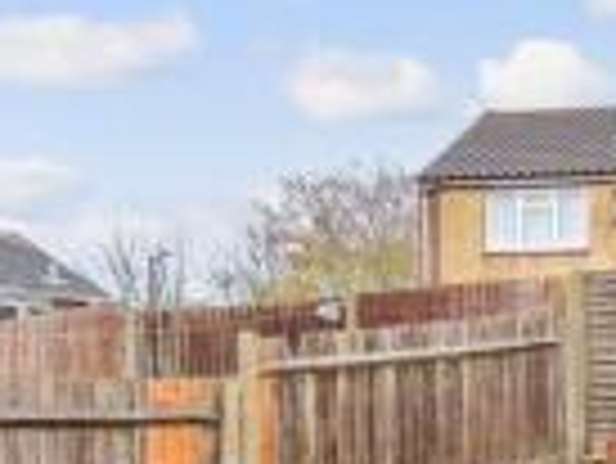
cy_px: 412
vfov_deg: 28.1
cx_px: 814
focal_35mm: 50
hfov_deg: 29.9
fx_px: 891
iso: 320
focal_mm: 10
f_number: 8
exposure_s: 1/100
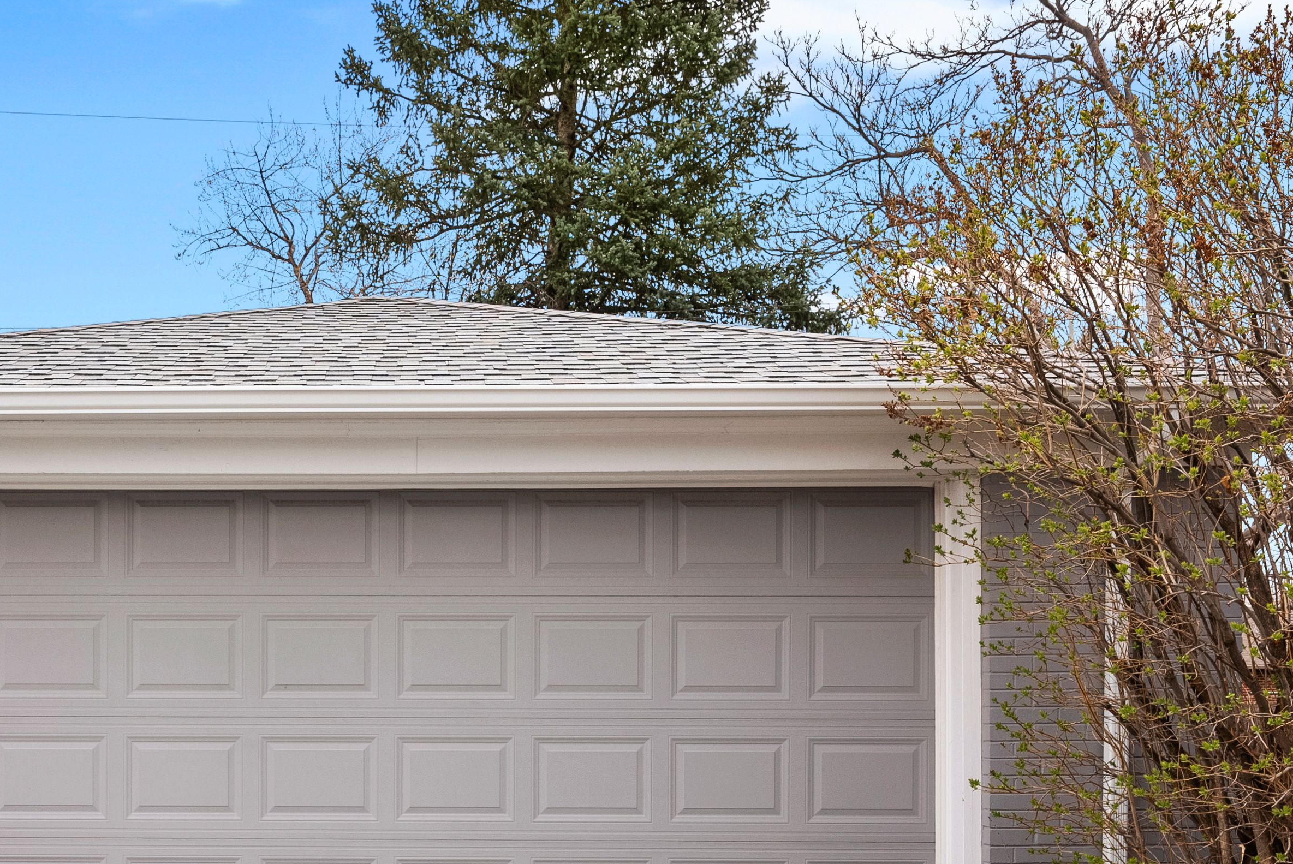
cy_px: 727
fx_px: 1222
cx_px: 360
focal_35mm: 34
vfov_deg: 37.1
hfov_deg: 53.8
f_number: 9
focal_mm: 19
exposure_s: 1/640
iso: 320
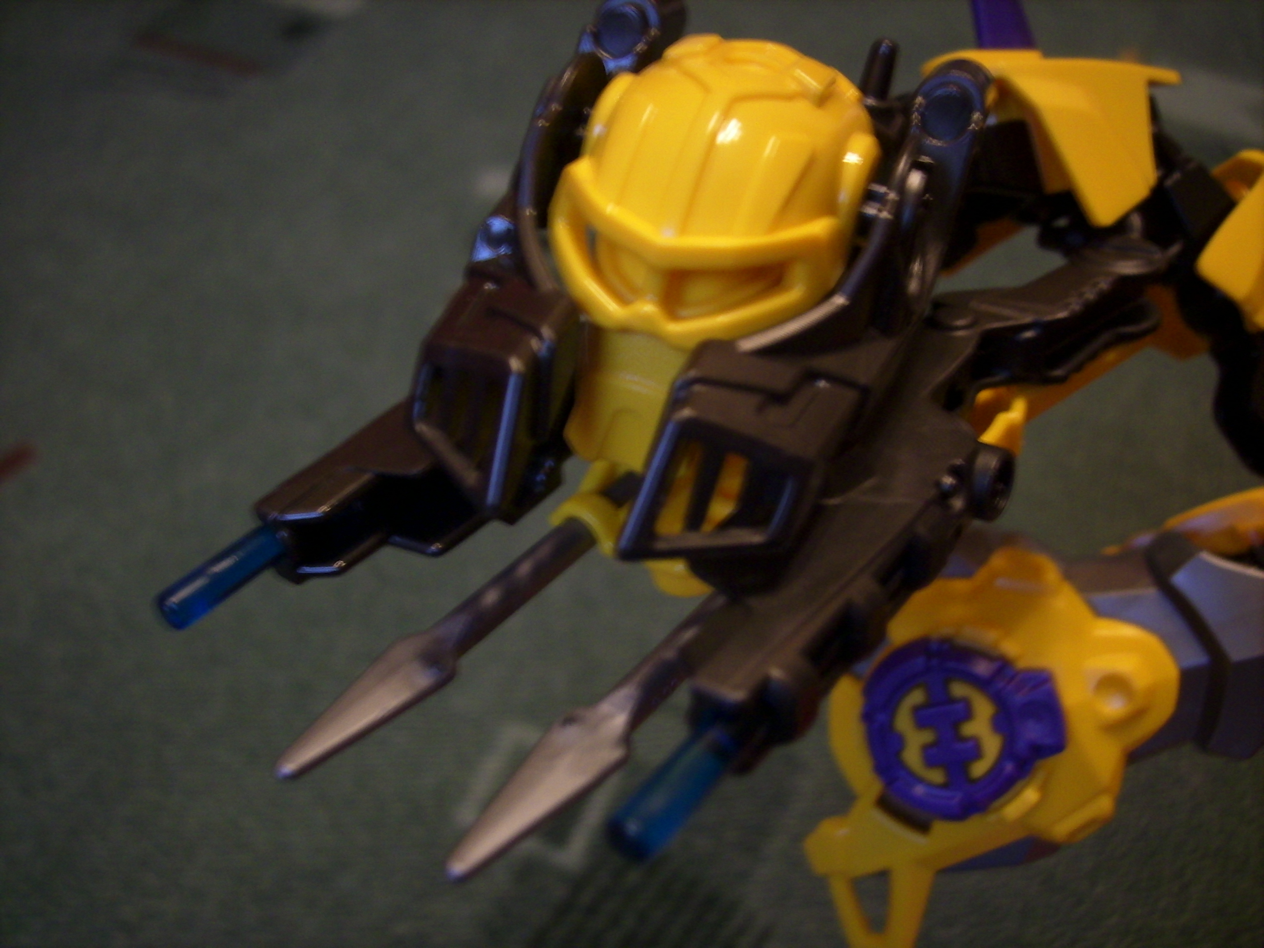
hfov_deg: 56.8
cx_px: 632
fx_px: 1168
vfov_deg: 44.2
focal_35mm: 32
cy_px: 474
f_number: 2.8
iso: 50
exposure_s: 1
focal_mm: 5.99
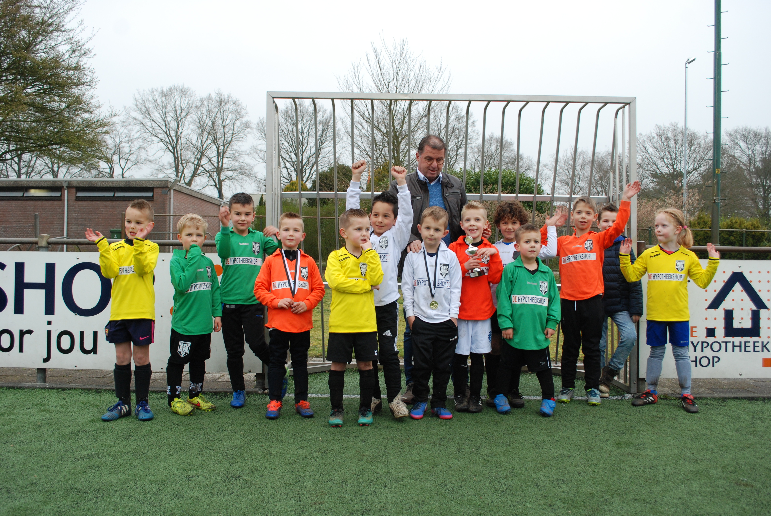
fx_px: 643
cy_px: 258
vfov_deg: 43.7
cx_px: 386
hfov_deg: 61.9
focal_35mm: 30
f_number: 5.6
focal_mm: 20
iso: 320
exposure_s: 1/125
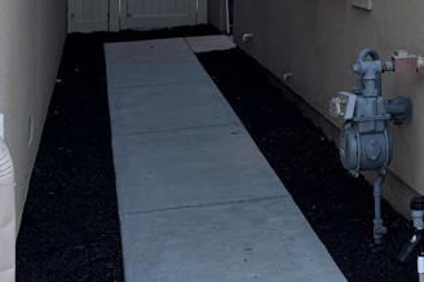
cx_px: 437
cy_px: -70
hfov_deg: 24.7
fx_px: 918
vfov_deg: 16.6
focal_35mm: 78
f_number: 1.78
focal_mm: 6.76
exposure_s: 1/407
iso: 80
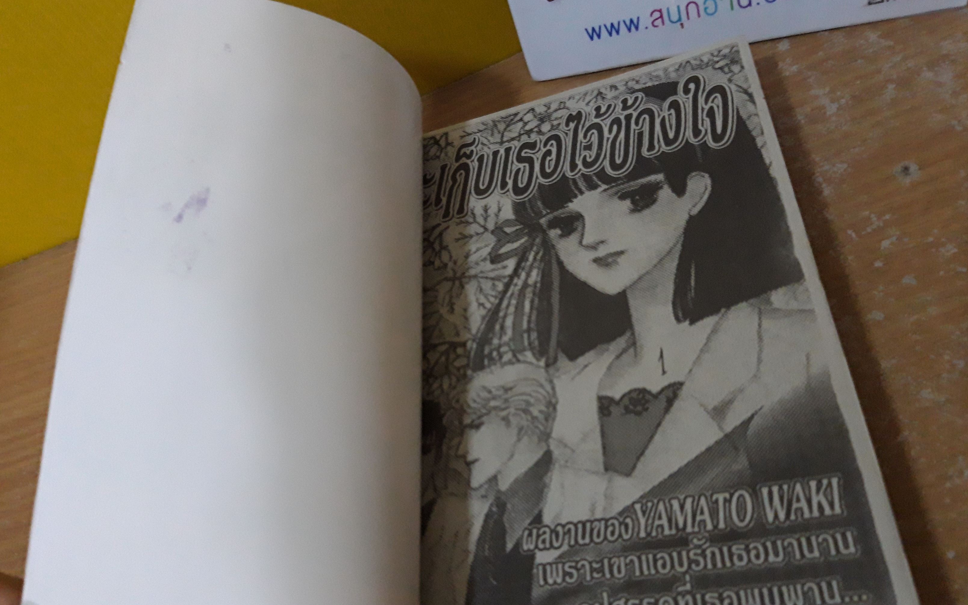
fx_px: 739
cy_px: 331
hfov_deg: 66.5
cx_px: 482
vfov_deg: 44.5
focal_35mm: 28
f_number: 1.7
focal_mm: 3.93
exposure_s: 1/25
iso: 400
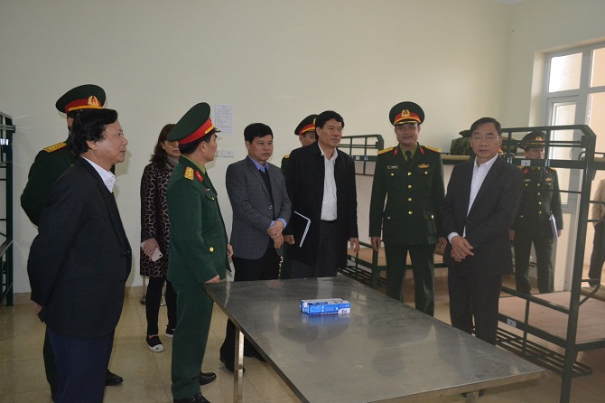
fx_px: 504
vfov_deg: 43.6
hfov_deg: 62.0
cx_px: 302
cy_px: 202
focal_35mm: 30
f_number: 3.8
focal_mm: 20
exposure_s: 1/200
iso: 1600
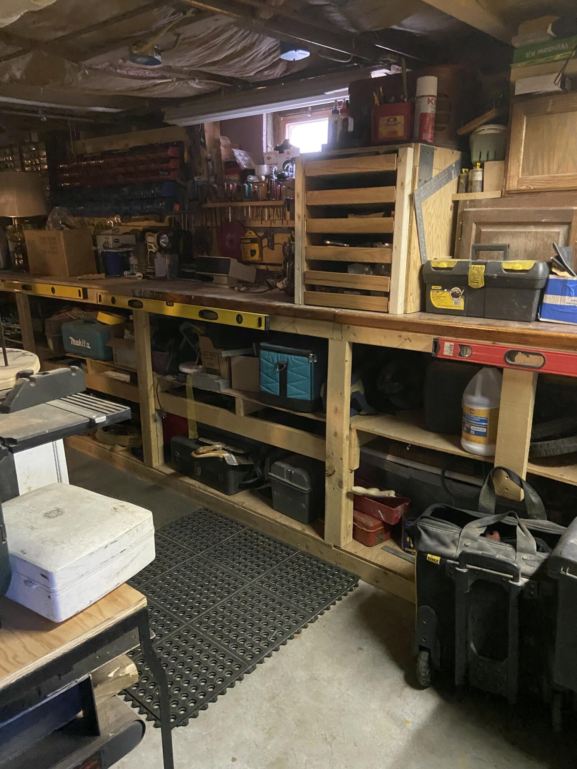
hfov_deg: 53.1
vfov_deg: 67.3
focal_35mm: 26
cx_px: 288
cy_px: 384
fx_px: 578
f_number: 1.8
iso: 800
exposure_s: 1/30
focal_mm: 4.25
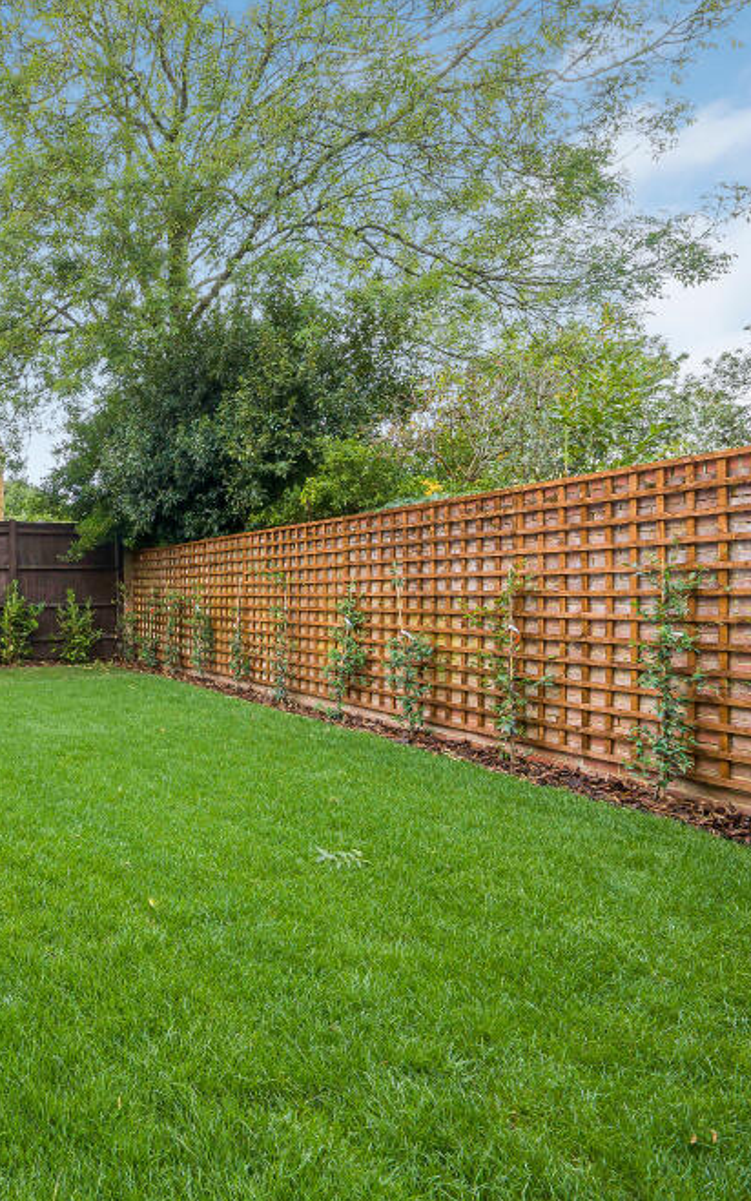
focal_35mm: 19
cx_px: 38
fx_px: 622
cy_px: 604
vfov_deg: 88.0
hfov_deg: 52.4
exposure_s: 1/100
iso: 320
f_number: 9
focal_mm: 12
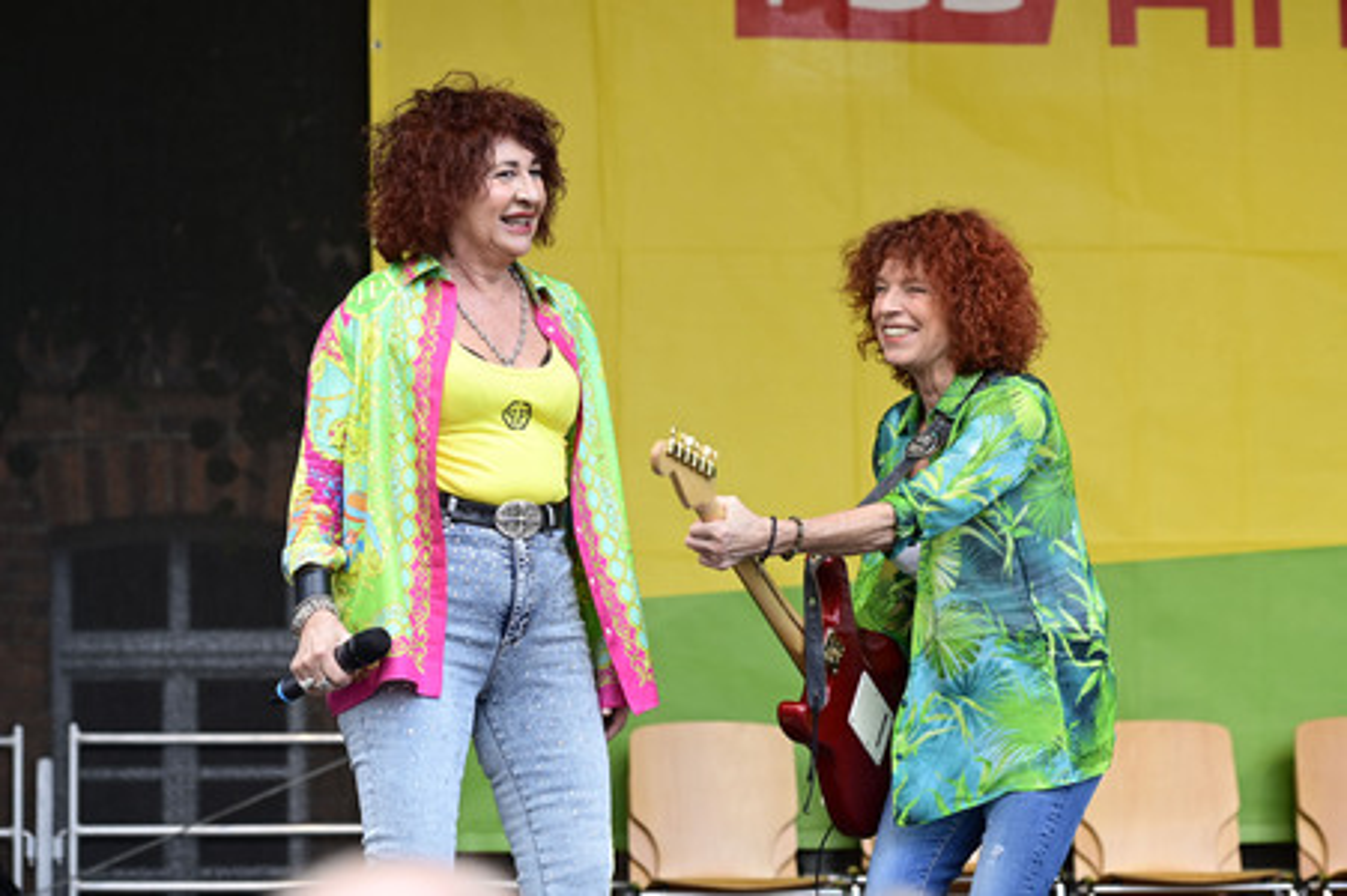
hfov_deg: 20.0
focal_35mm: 102
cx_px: 674
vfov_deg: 13.4
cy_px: 448
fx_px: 3814
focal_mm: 102
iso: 320
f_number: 4
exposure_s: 1/250
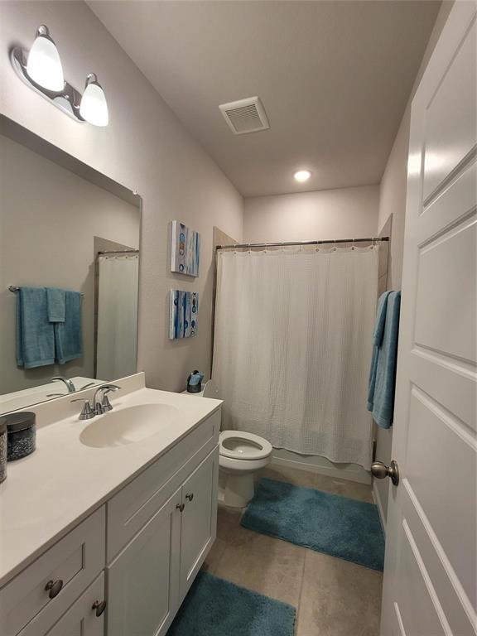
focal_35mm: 13
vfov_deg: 106.2
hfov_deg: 89.9
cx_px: 238
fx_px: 239
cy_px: 318
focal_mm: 2.2
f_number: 2.2
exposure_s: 1/60
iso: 125
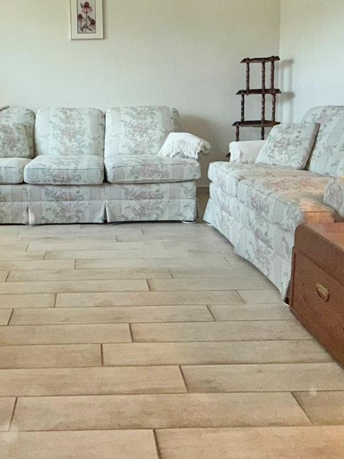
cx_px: 96
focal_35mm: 31
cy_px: 149
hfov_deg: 44.3
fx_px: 411
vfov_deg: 57.0
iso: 125
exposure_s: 1/120
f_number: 2.2
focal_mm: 2.22
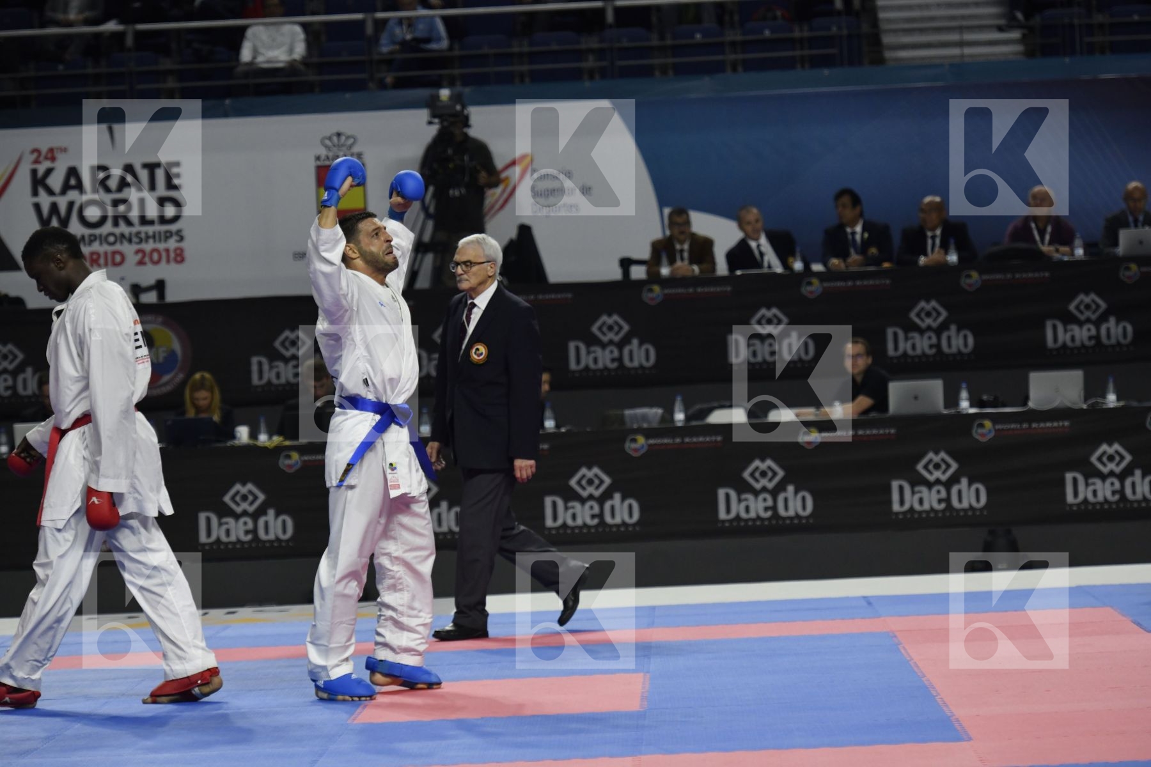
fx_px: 5435
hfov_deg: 12.1
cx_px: 576
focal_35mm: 170
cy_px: 384
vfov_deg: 8.1
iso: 1250
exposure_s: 1/800
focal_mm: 170
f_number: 4
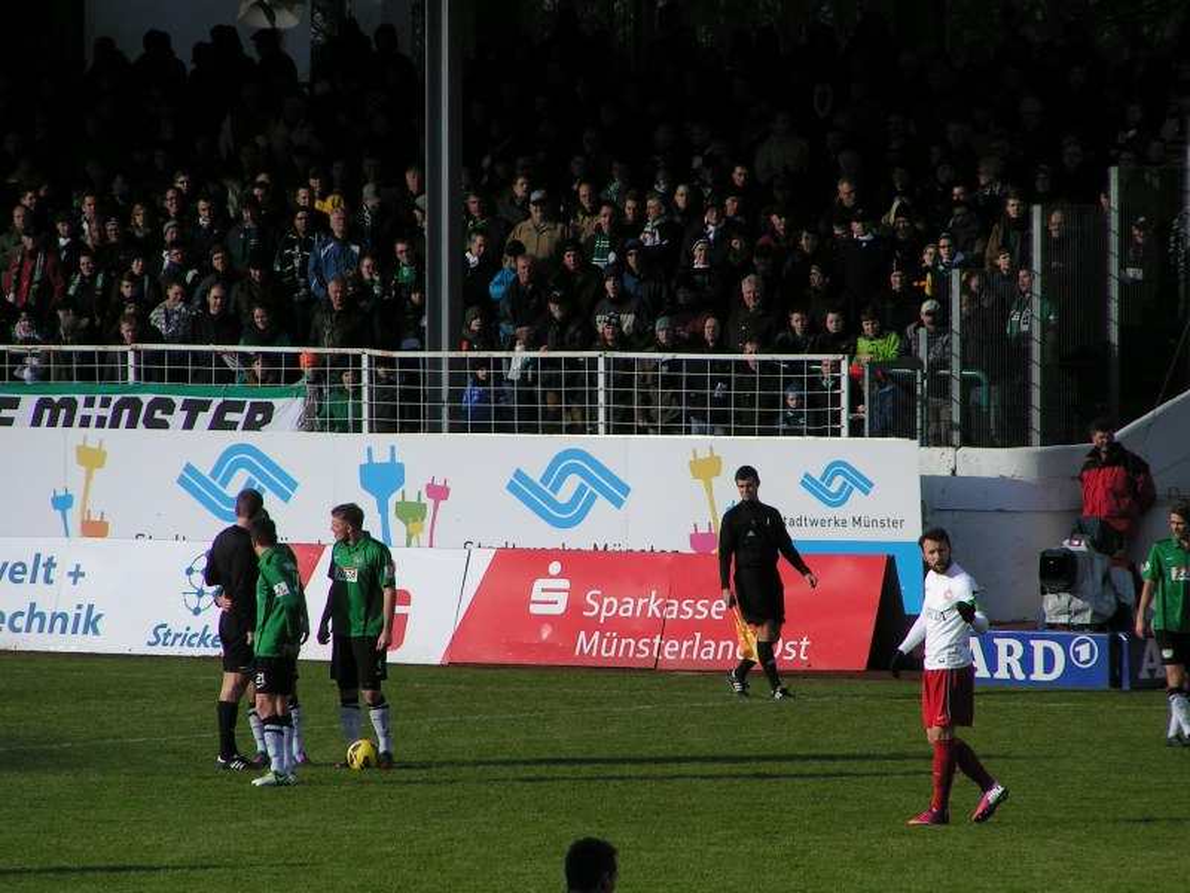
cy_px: 446
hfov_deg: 5.2
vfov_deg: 3.9
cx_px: 595
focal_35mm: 380
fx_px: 13063
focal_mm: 58
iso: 50
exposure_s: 1/640
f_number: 5
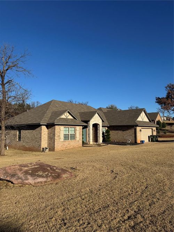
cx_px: 87
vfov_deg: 71.6
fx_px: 161
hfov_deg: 56.8
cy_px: 116
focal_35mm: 24
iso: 80
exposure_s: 1/5348
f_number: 1.78
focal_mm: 6.76
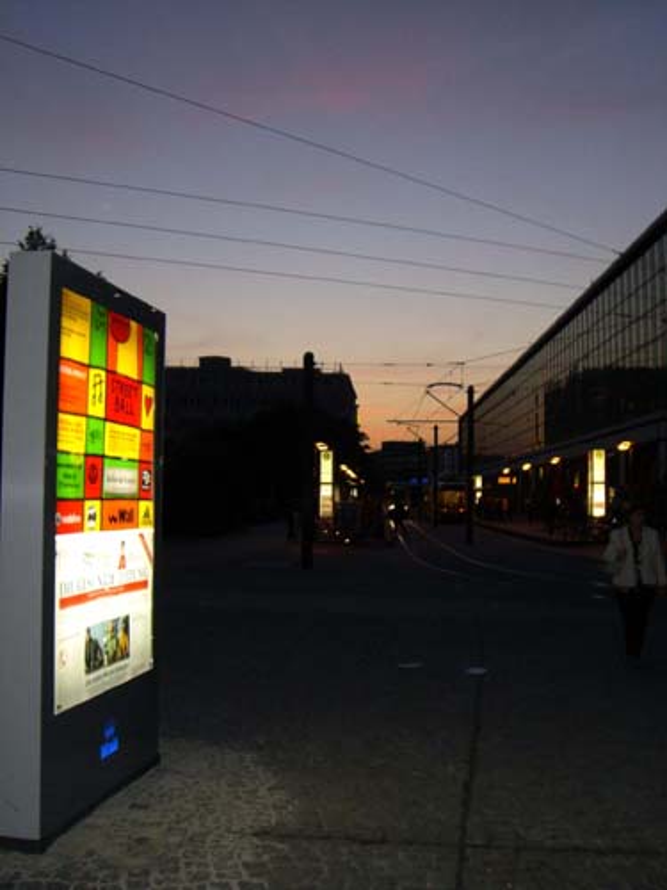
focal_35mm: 38
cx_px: 334
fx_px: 976
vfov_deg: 49.0
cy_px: 445
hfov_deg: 37.7
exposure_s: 1/60
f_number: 2.7
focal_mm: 6.2
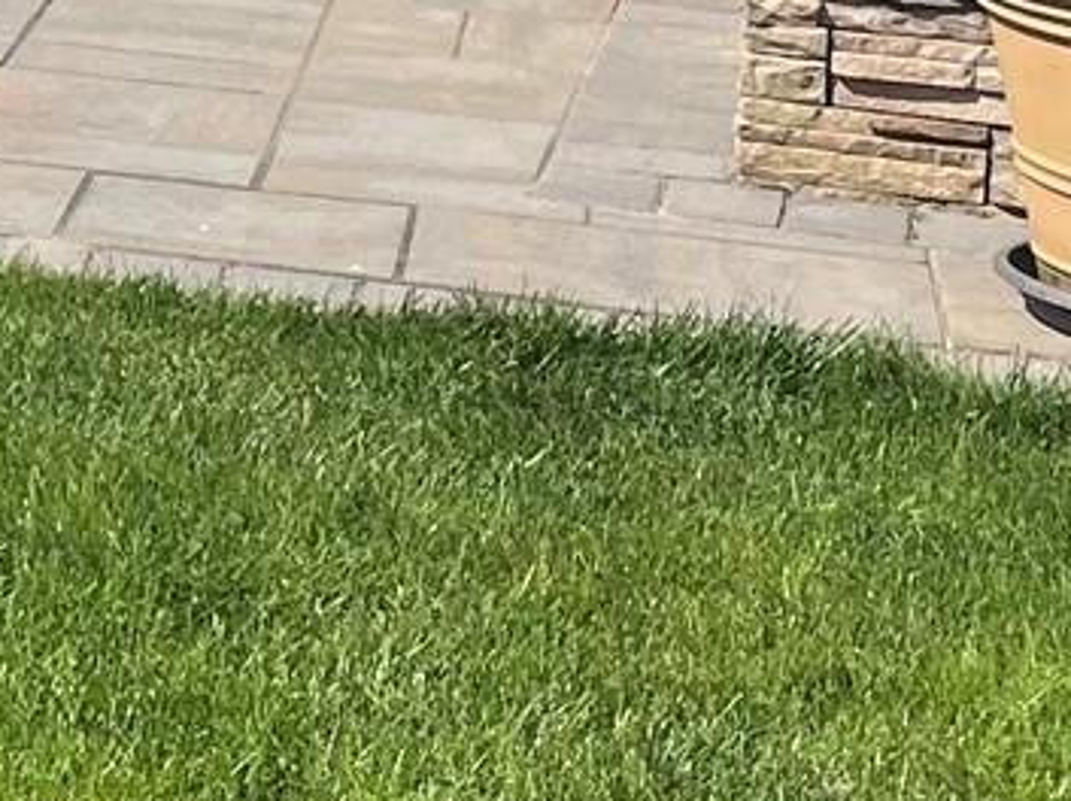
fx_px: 4667
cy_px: -586
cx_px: -1138
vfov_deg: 9.4
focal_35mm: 151
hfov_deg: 11.6
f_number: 1.6
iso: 32
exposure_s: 1/2618
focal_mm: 4.2
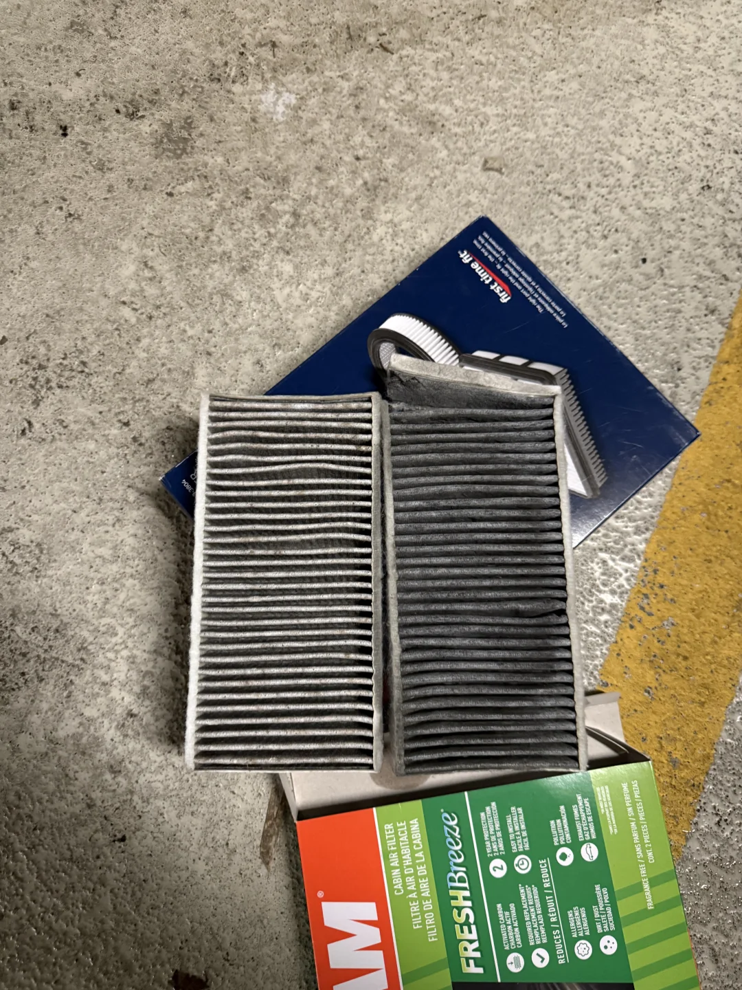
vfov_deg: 71.6
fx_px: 686
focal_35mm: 24
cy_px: 495
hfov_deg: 56.8
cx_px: 371
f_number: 1.78
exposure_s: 1/30
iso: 800
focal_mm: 6.76
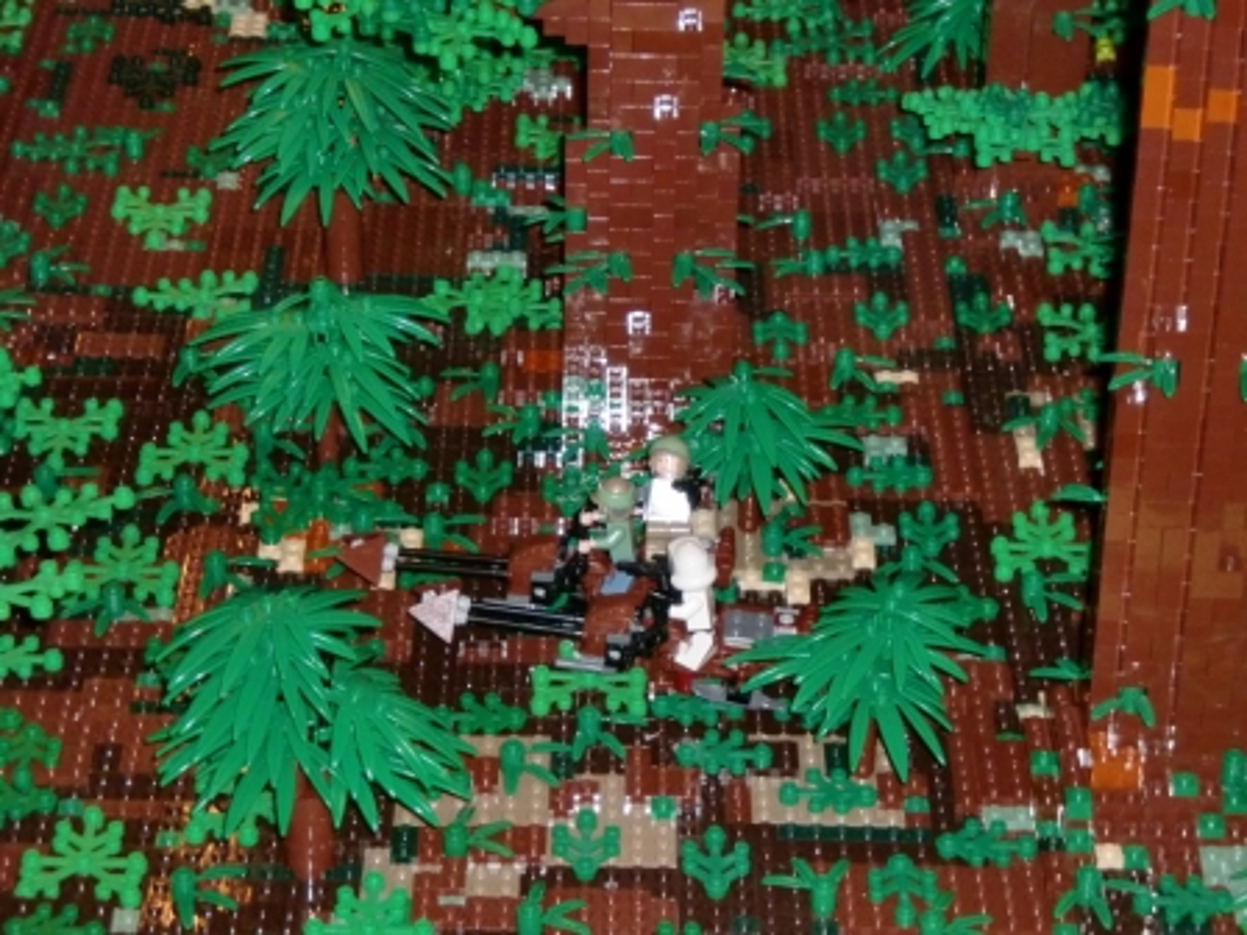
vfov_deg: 14.0
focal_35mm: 106
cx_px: 624
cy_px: 468
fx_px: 3819
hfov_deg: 18.5
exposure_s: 1/40
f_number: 5.9
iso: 400
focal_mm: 18.9
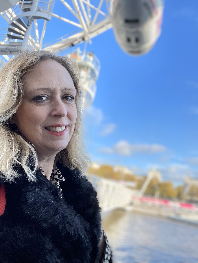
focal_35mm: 30
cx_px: 99
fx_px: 229
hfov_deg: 46.8
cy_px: 132
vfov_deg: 60.0
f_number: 2.2
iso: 32
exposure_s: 1/286
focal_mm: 2.71
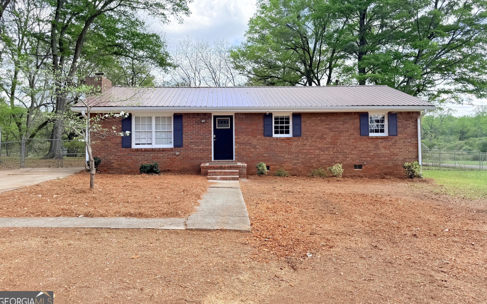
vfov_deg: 47.4
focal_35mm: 26
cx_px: 246
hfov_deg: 70.4
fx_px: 345
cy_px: 123
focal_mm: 6.76
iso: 80
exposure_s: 1/1361
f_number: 1.78
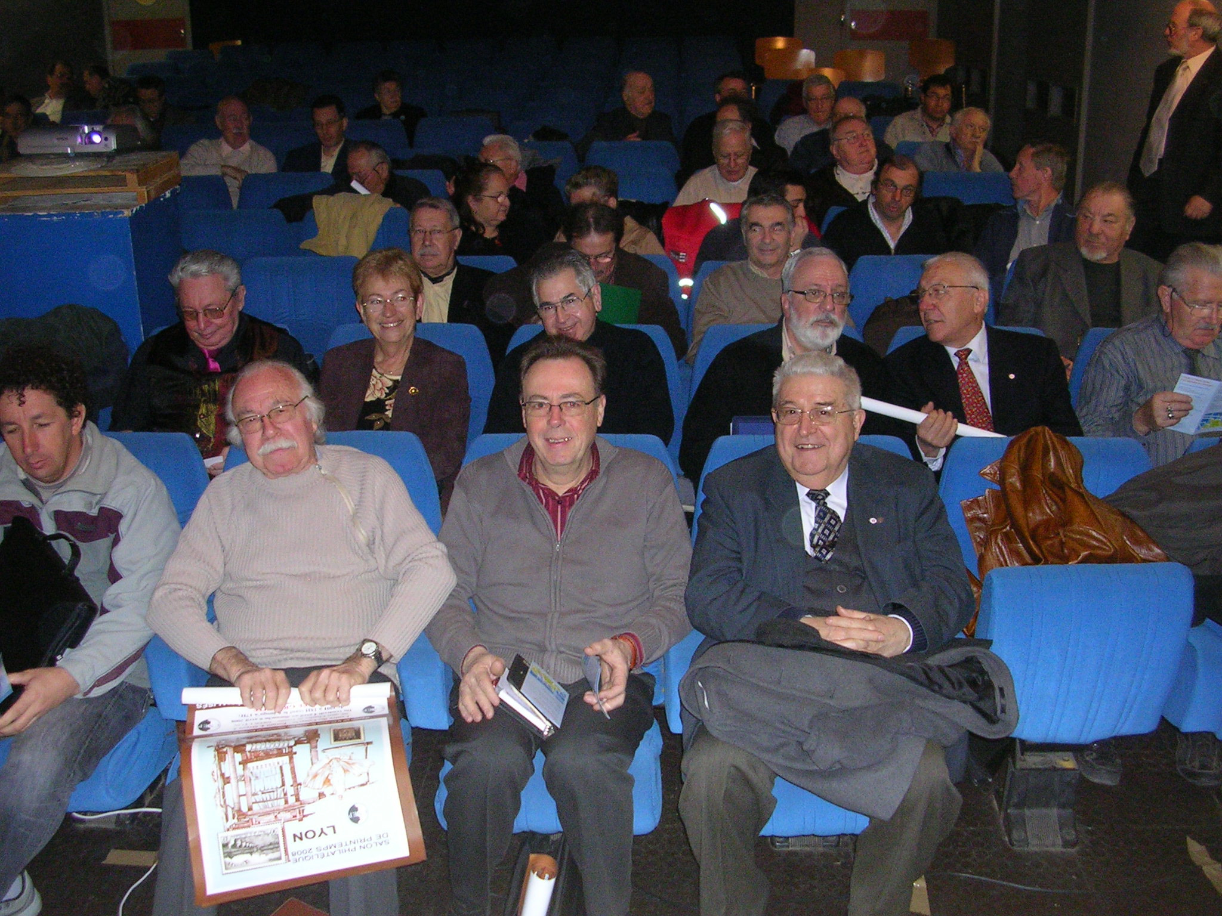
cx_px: 611
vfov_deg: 37.7
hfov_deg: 49.0
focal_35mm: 38
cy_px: 458
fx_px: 1341
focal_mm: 5.8
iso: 187
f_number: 2.8
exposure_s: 1/60.1
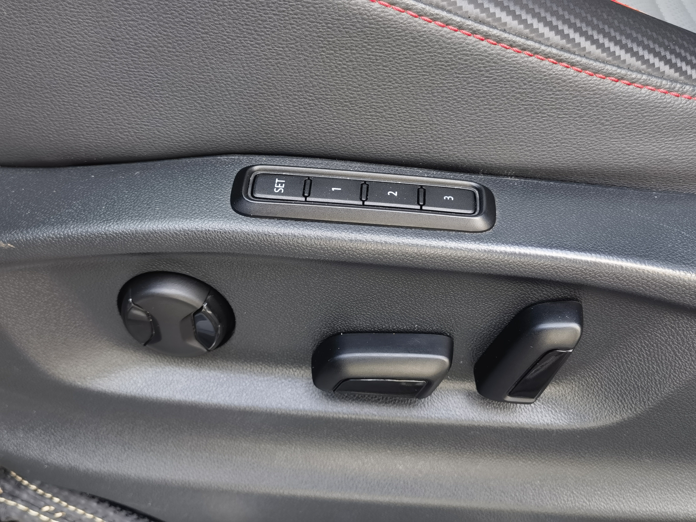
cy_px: 261
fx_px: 704
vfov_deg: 40.7
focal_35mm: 35
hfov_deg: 52.6
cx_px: 348
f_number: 1.9
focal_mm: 6.67
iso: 50
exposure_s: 1/100
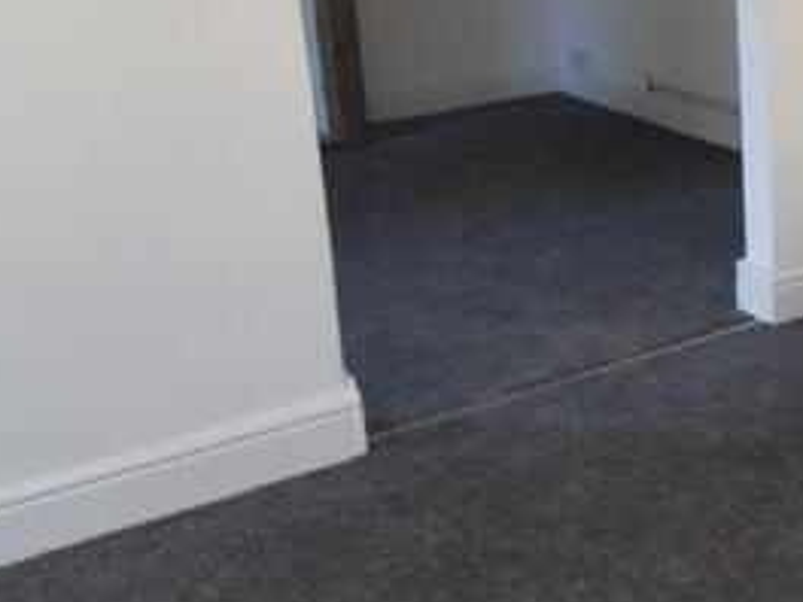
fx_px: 1299
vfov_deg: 25.6
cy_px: 108
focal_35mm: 56
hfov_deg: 29.0
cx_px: 998
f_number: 4.5
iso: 400
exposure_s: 1/80
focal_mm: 10
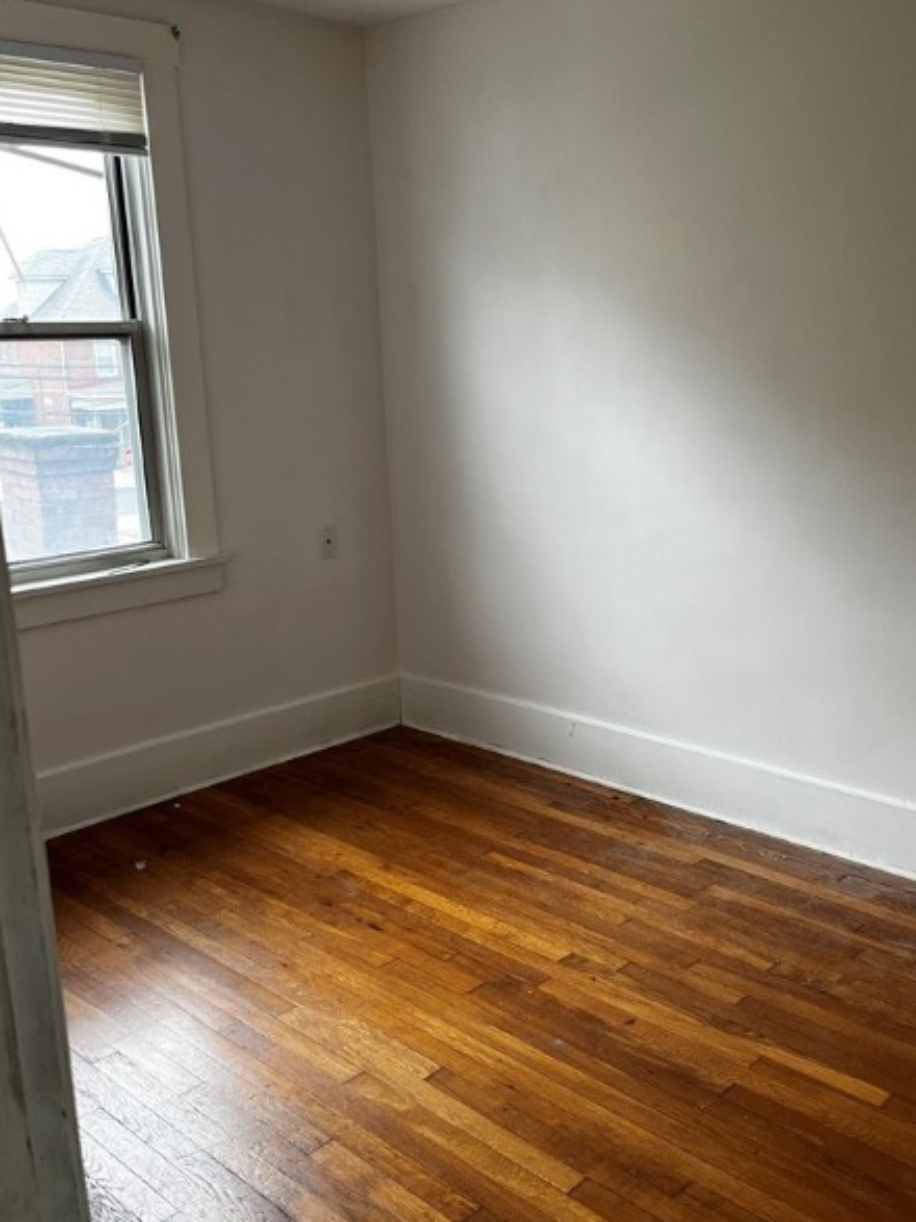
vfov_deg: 54.0
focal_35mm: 34
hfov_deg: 41.4
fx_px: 1200
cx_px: 589
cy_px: 604
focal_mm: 5.1
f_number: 1.6
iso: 100
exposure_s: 1/121
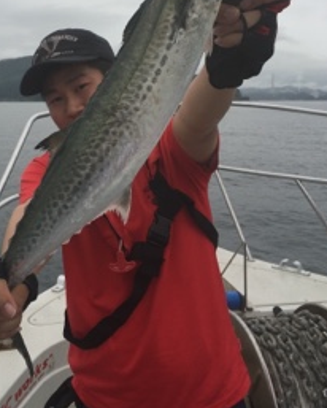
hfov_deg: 33.9
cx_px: 106
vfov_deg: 41.2
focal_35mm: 44
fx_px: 532
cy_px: 122
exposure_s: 1/348
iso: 25
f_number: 2.2
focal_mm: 4.15
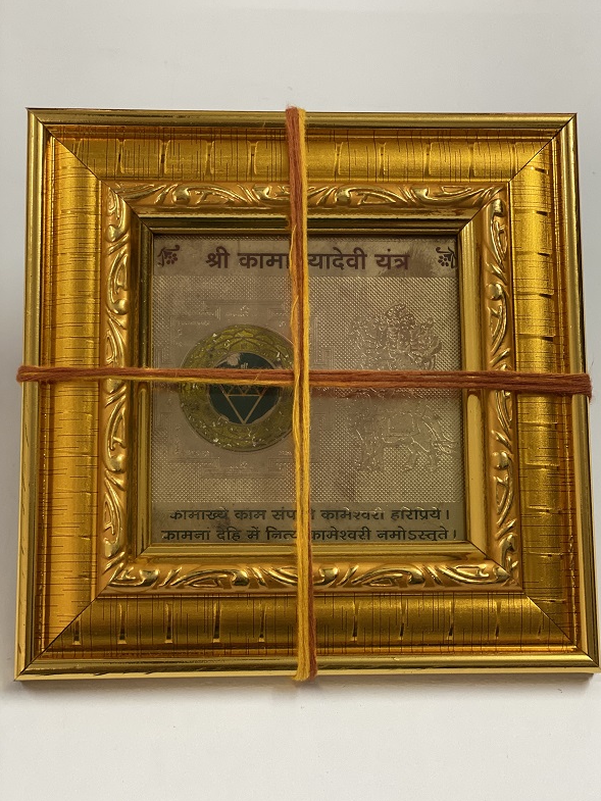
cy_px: 406
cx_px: 304
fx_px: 1227
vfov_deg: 36.2
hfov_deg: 27.5
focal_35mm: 53
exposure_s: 1/33
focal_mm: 6
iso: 160
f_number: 2
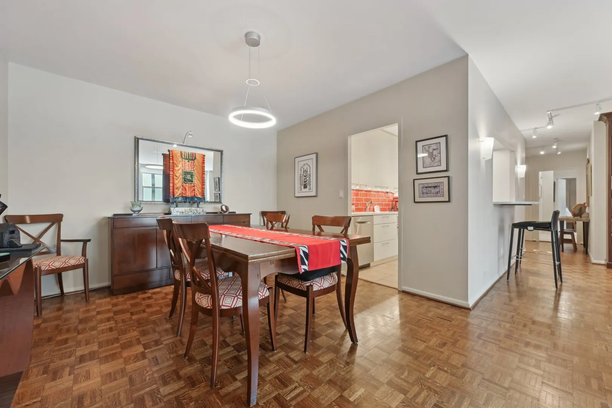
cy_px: 204
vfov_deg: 81.2
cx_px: 306
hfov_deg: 104.3
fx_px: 238
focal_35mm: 14
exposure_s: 1/13
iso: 800
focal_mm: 14
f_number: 8
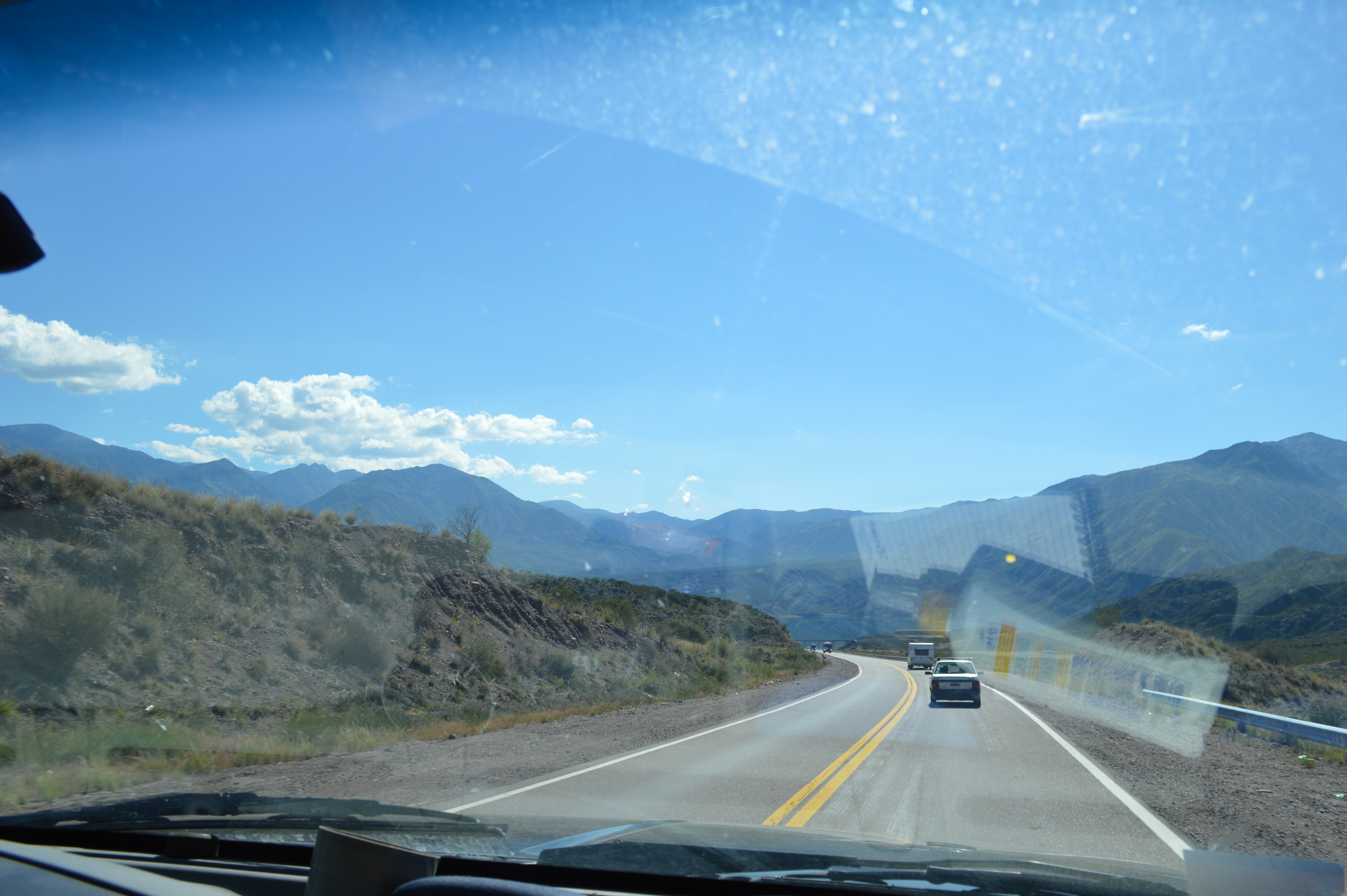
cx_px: 674
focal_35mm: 27
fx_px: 1009
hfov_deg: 67.4
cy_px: 448
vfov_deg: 47.8
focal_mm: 18
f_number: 8
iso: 100
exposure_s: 1/250
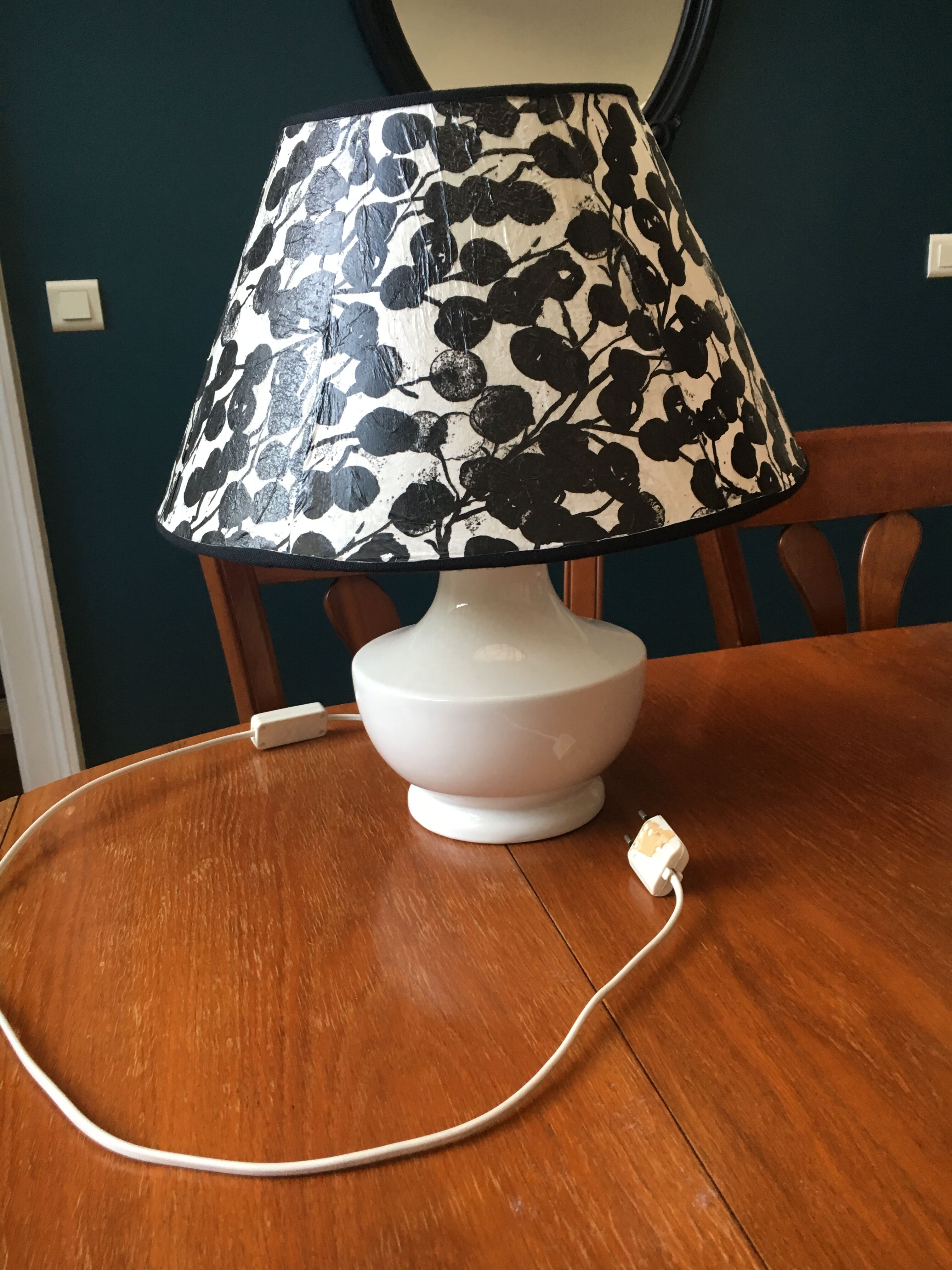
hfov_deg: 48.2
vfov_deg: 61.7
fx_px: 1063
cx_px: 476
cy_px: 635
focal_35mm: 29
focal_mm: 4.15
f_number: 2.2
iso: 50
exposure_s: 1/33
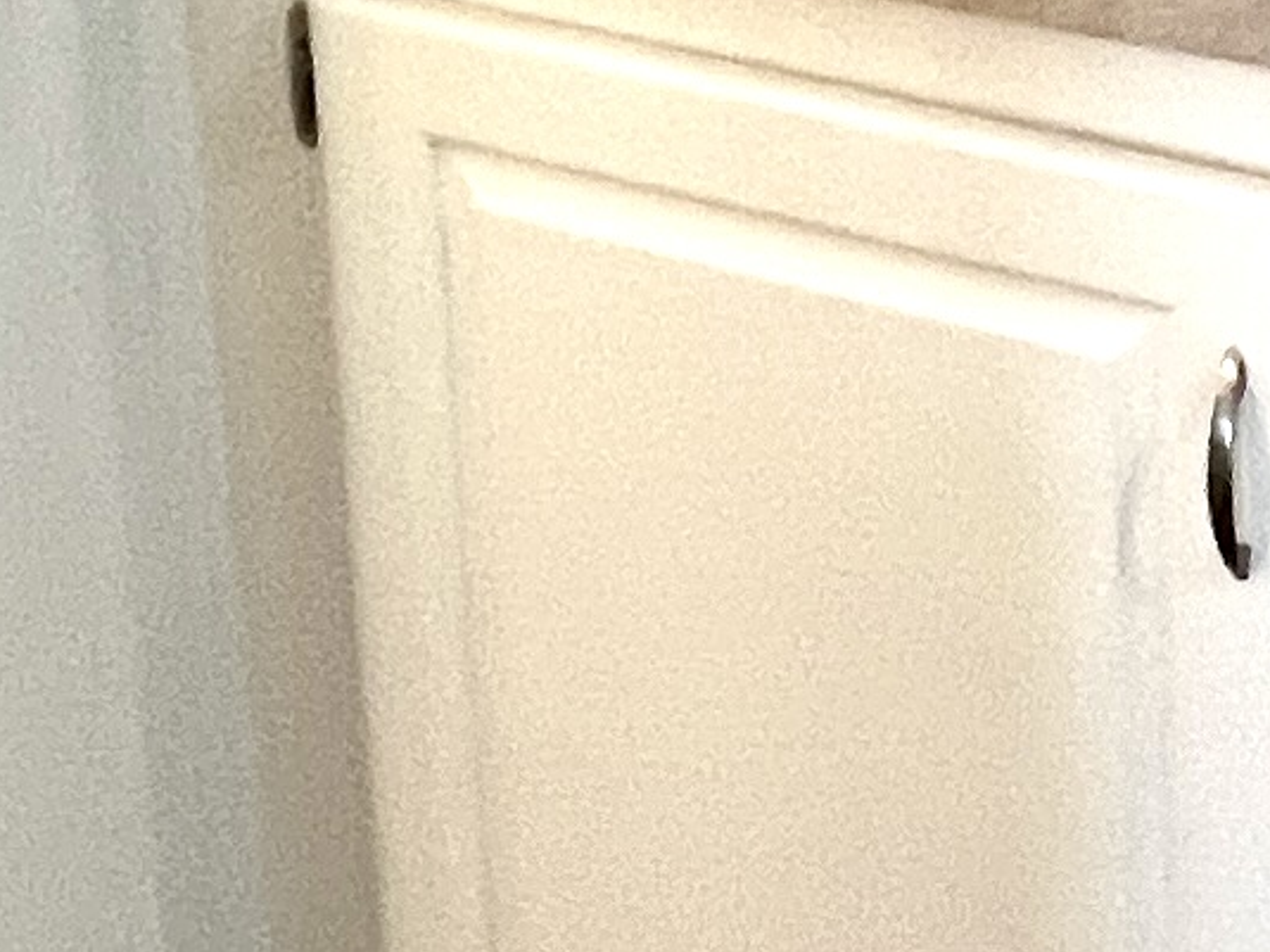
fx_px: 3595
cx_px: 1258
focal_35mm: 98
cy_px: -1094
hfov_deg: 19.5
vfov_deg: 12.7
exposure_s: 1/60
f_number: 1.8
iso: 160
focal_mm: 1.57
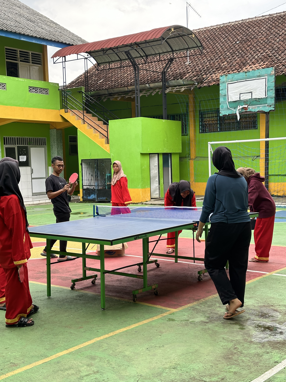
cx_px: 143
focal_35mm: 48
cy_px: 191
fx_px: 529
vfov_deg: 39.7
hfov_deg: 30.3
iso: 64
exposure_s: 1/574
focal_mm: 6.86
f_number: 1.78
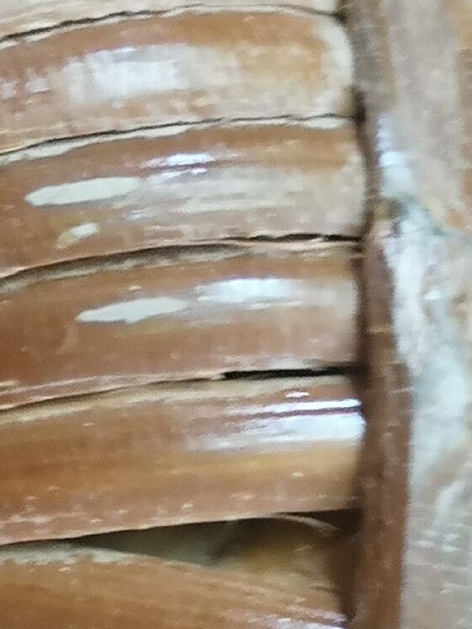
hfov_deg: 7.9
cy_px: 230
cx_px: -372
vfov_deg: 10.9
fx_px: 3290
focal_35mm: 181
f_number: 1.8
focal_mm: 3.95
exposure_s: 1/50
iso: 100
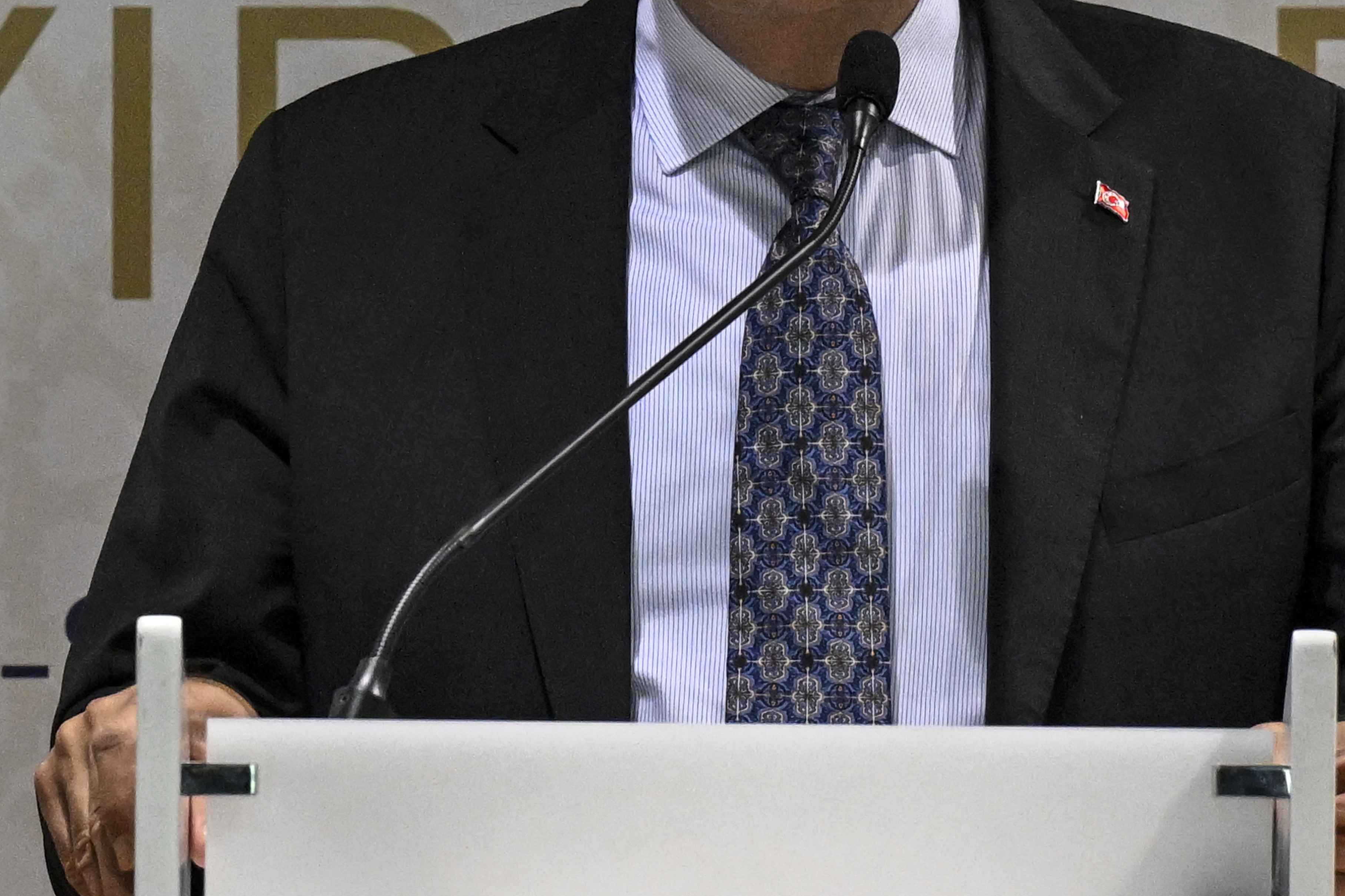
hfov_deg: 3.0
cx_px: 747
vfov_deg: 2.0
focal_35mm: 683
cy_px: 335
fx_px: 25518
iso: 4000
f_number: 3.5
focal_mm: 200
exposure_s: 1/320
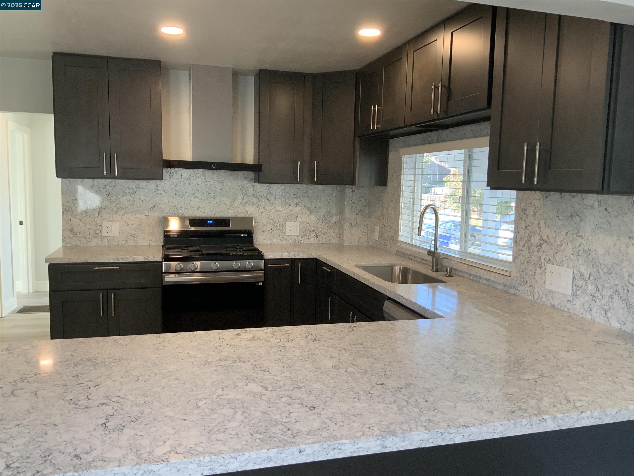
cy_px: 238
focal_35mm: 29
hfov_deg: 61.7
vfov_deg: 48.2
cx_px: 317
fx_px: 531
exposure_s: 1/60
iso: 80
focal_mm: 3
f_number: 1.8
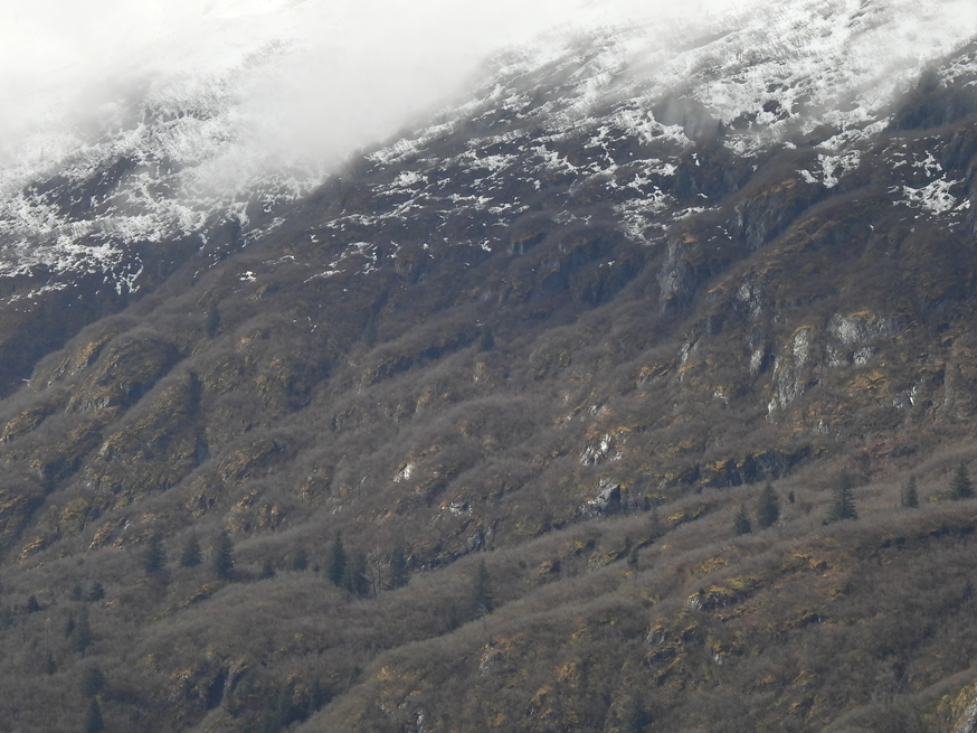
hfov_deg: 8.0
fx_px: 7026
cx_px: 568
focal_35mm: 249
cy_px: 358
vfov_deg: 6.0
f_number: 4.5
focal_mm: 30.3
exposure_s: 1/640
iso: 100
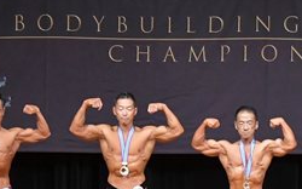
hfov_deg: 6.2
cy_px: 154
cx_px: 237
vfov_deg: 3.8
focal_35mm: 341
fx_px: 2805
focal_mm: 72
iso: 5000
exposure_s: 1/400
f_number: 5.6
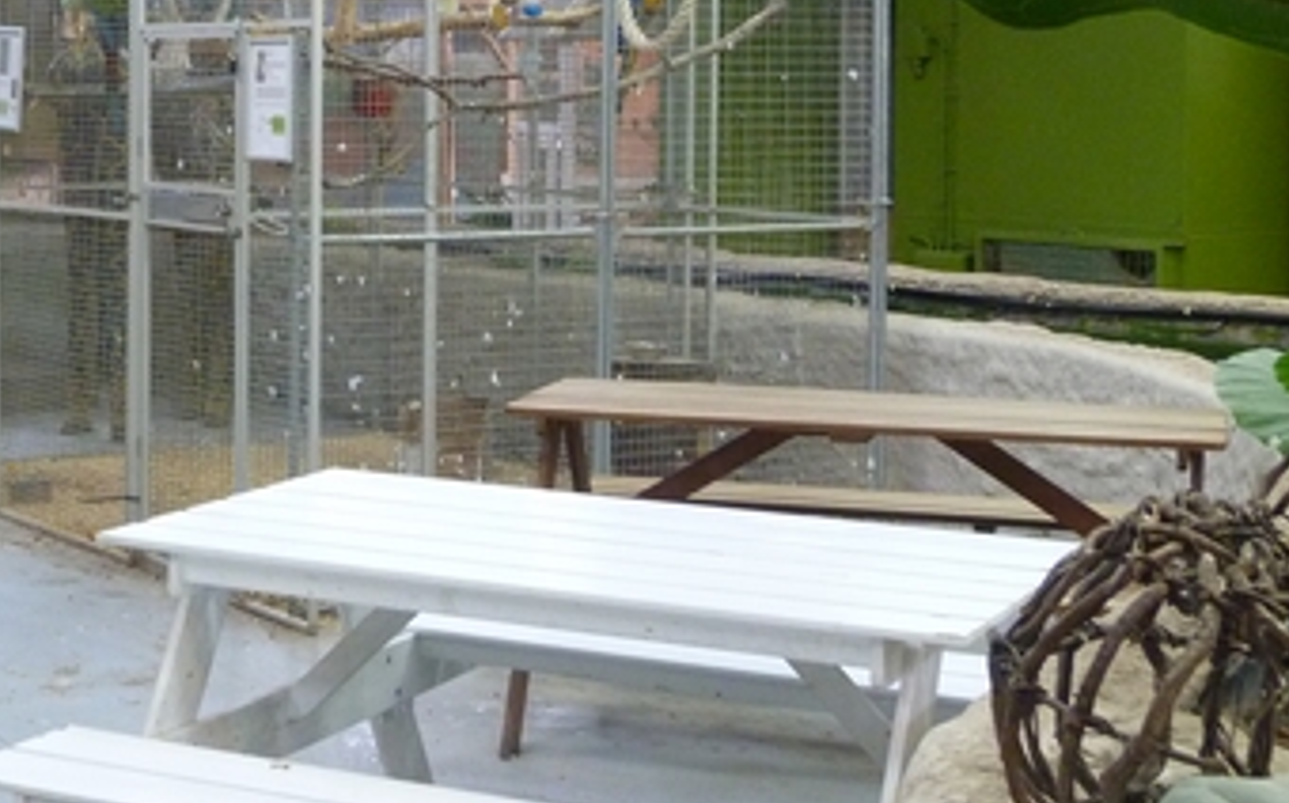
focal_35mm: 73
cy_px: 87
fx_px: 2563
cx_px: 288
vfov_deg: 17.6
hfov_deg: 27.7
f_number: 3.6
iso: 400
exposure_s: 1/20
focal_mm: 7.1
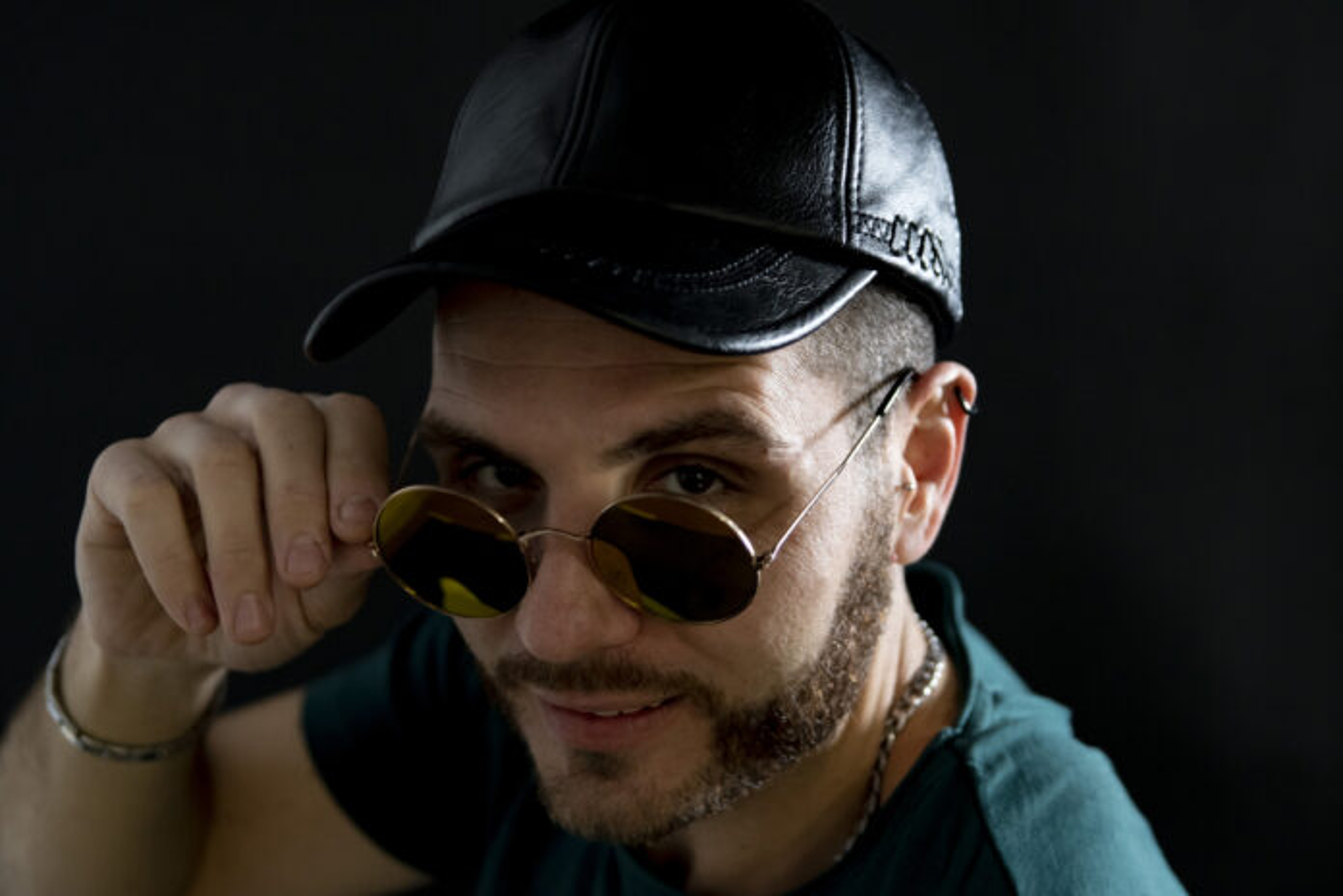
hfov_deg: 26.0
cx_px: 672
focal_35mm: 78
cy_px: 448
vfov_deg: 17.5
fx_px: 2910
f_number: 2.8
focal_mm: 52
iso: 1250
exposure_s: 1/125
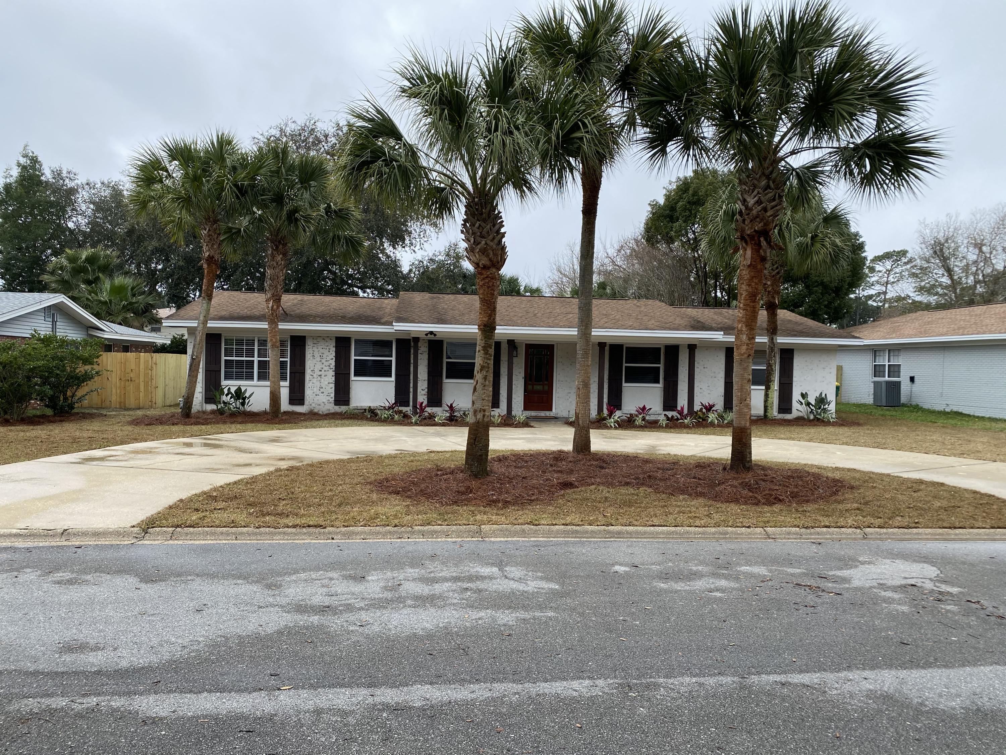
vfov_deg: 53.1
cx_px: 503
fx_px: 756
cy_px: 378
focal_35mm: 26
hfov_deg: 67.3
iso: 32
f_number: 1.8
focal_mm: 4.25
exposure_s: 1/898
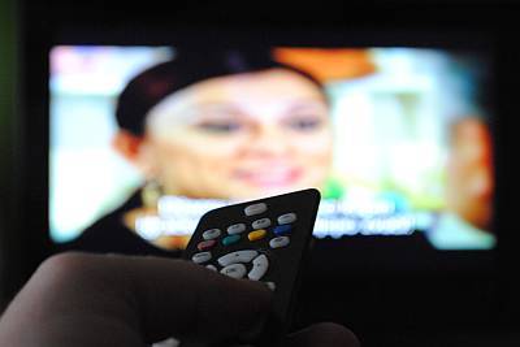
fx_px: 1084
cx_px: 260
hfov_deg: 27.0
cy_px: 174
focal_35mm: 75
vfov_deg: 18.2
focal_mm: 50
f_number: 8
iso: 1600
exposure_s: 1/8
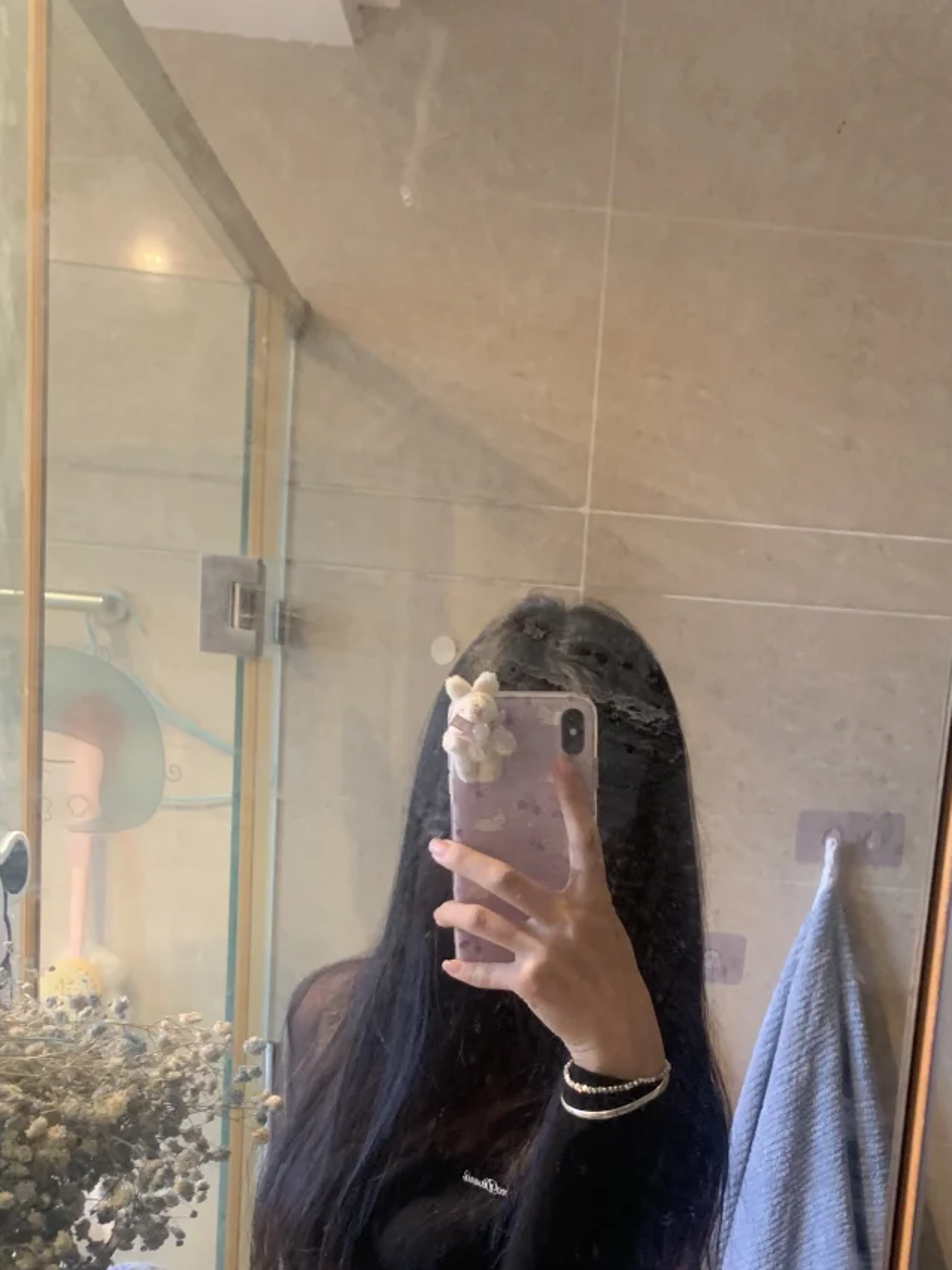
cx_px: 603
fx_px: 1614
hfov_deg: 32.7
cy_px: 1049
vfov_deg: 40.8
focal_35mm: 44
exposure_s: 1/50
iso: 250
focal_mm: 4.25
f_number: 1.8
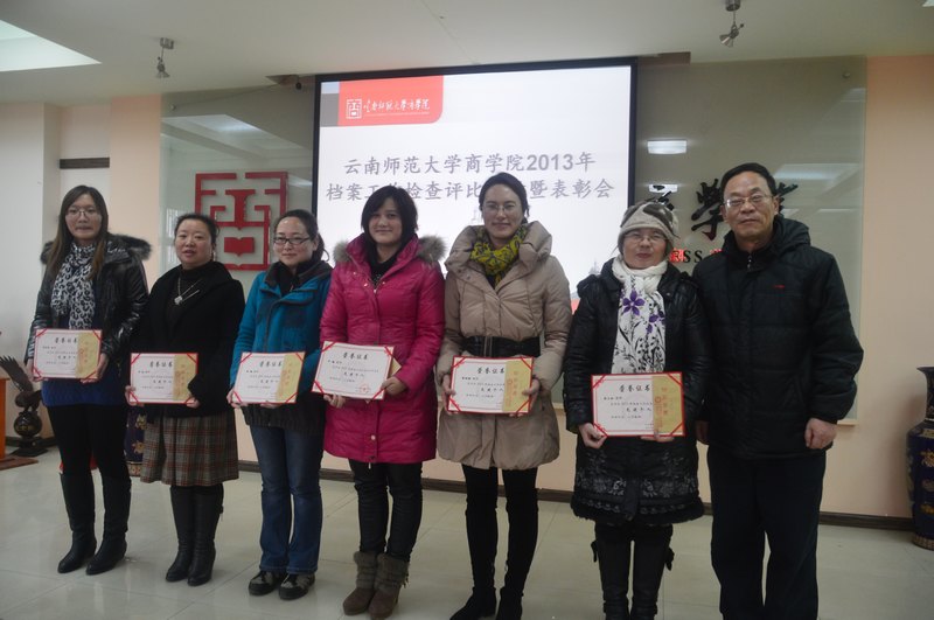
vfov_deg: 47.8
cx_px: 467
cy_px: 310
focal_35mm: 27
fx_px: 700
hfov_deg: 67.5
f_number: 3.5
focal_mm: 18
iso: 800
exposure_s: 1/30
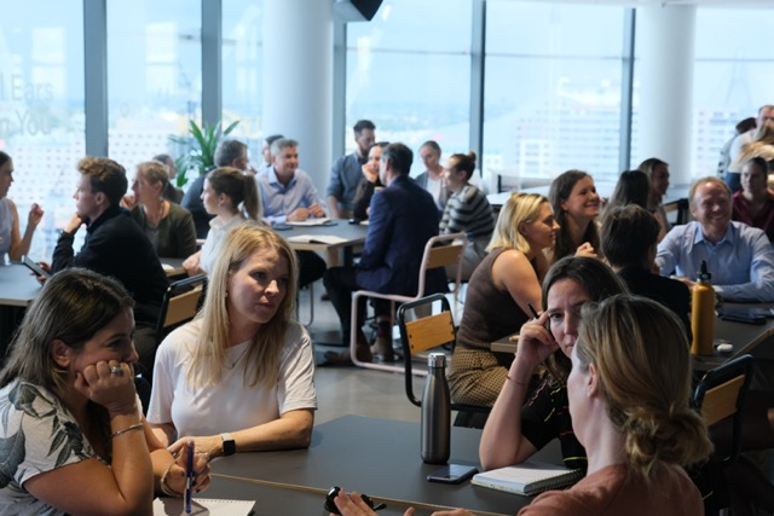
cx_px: 387
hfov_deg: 31.4
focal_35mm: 64
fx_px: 1376
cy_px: 258
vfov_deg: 21.3
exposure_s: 1/60
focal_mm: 42.7
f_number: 4
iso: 640
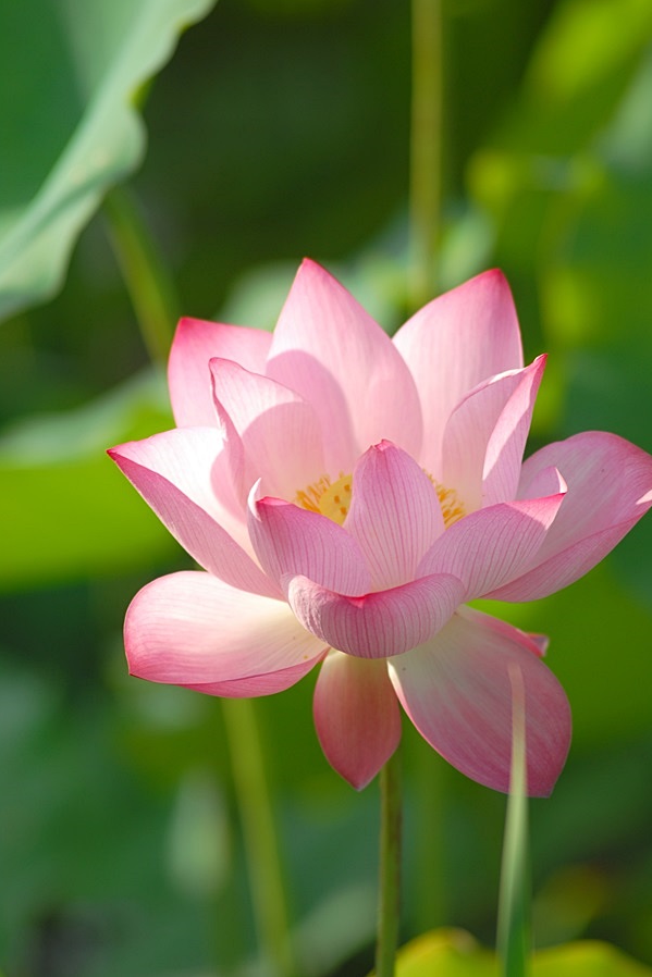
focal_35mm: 301
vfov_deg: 6.8
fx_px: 8173
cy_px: 488
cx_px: 327
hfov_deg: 4.6
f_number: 5
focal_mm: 200
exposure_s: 1/320
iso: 100
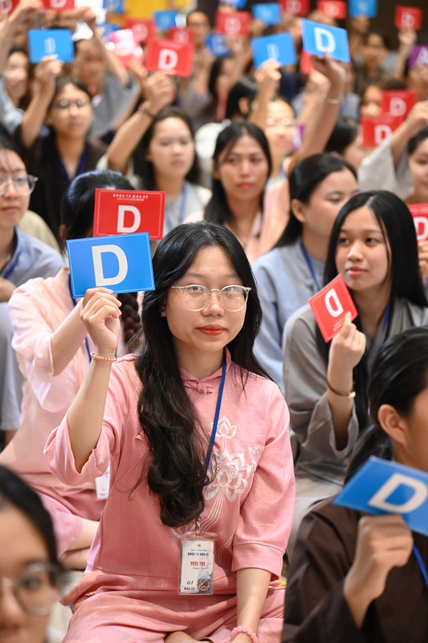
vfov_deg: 17.1
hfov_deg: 11.4
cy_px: 322
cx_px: 214
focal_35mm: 120
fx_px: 2143
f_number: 4
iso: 8000
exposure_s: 1/250
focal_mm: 120
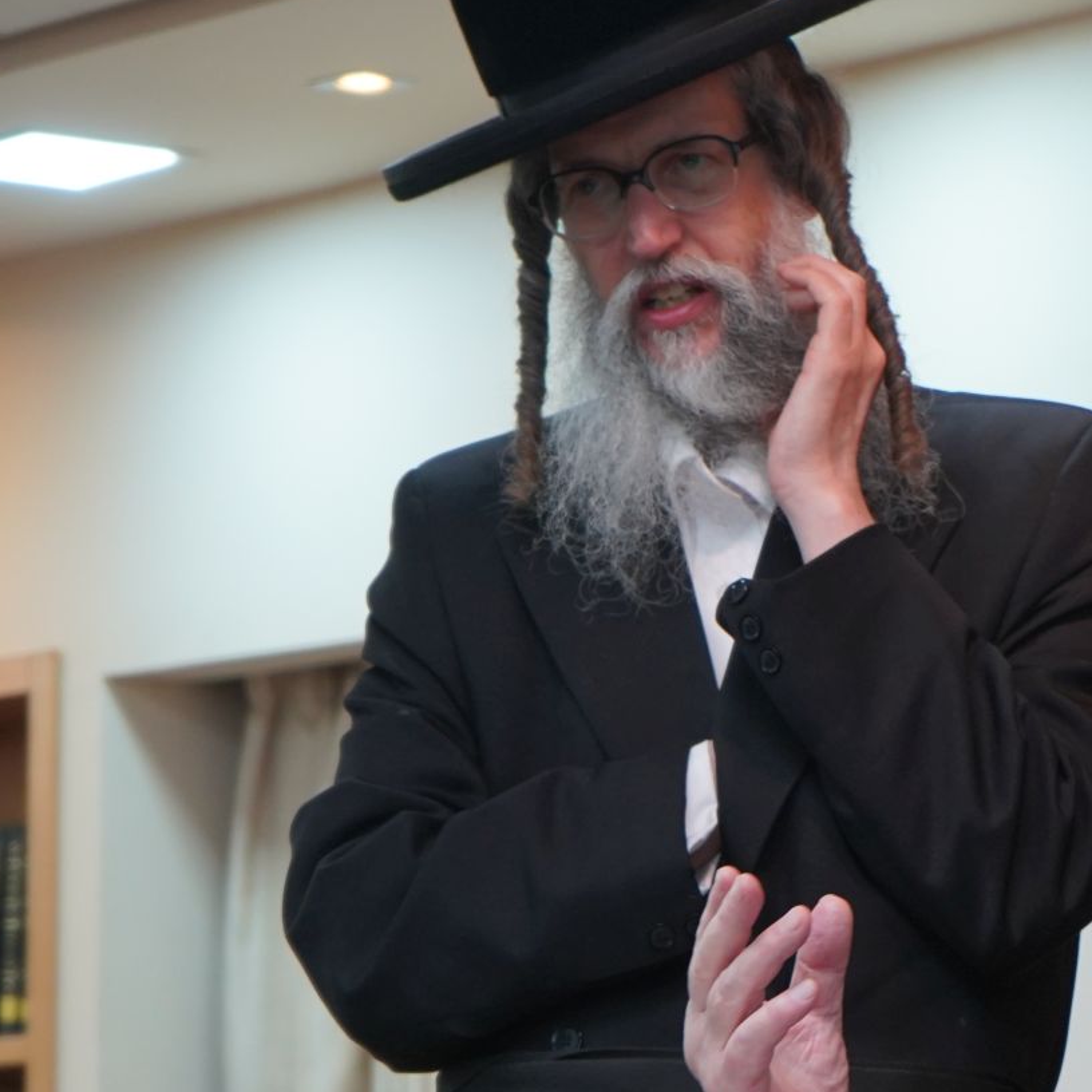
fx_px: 6246
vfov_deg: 10.0
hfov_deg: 9.9
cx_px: 1092
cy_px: 763
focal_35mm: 175
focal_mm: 70
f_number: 5.6
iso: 1250
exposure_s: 1/160
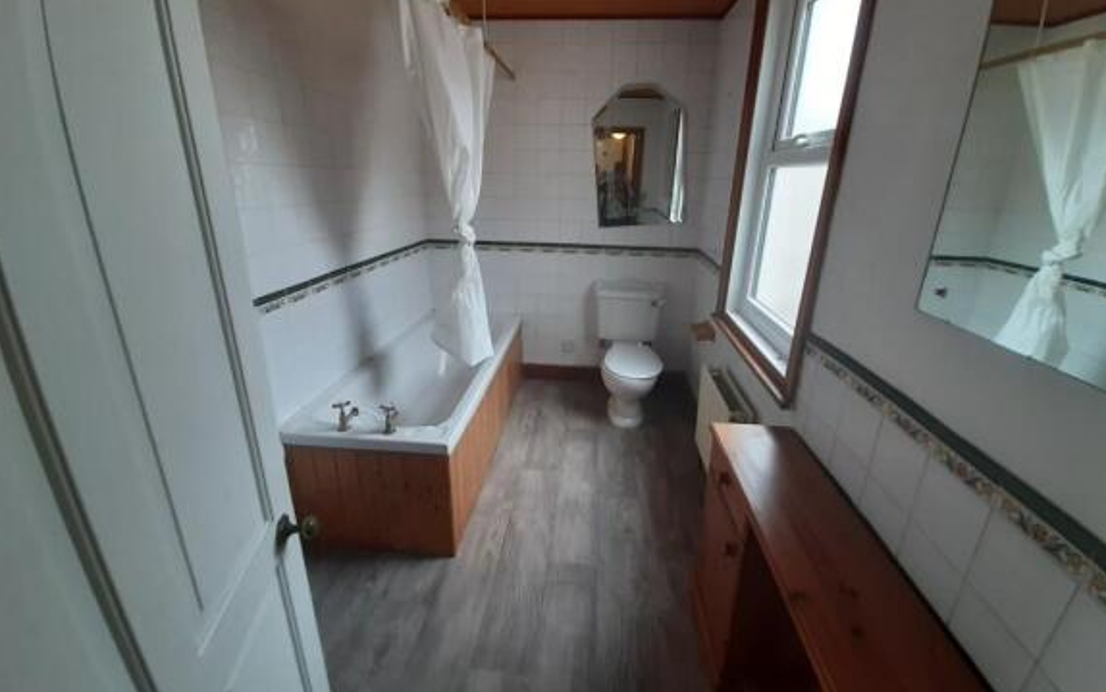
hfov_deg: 105.3
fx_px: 422
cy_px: 313
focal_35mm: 14
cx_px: 550
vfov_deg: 78.5
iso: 50
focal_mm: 1.42
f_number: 2.2
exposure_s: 1/50
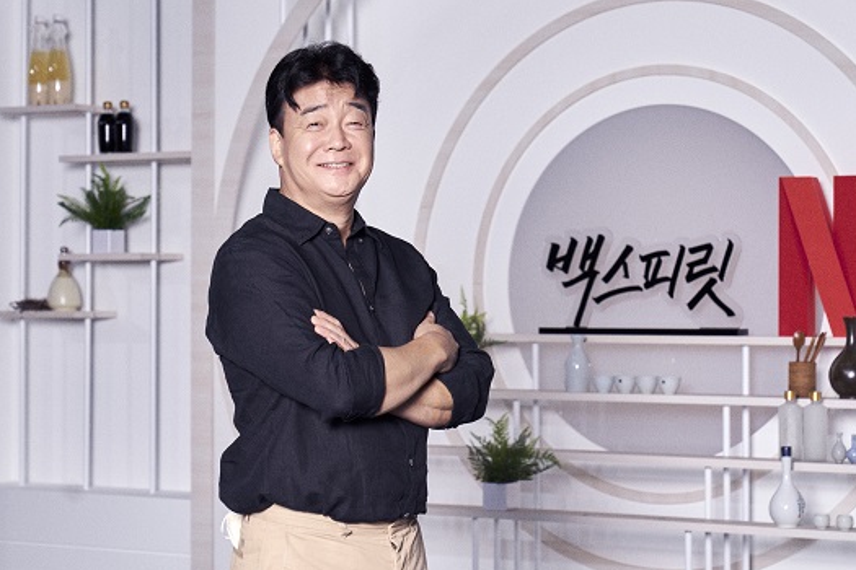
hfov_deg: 21.2
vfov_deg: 14.2
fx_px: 2282
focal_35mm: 96
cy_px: 254
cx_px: 546
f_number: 5
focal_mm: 70
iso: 500
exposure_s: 1/160
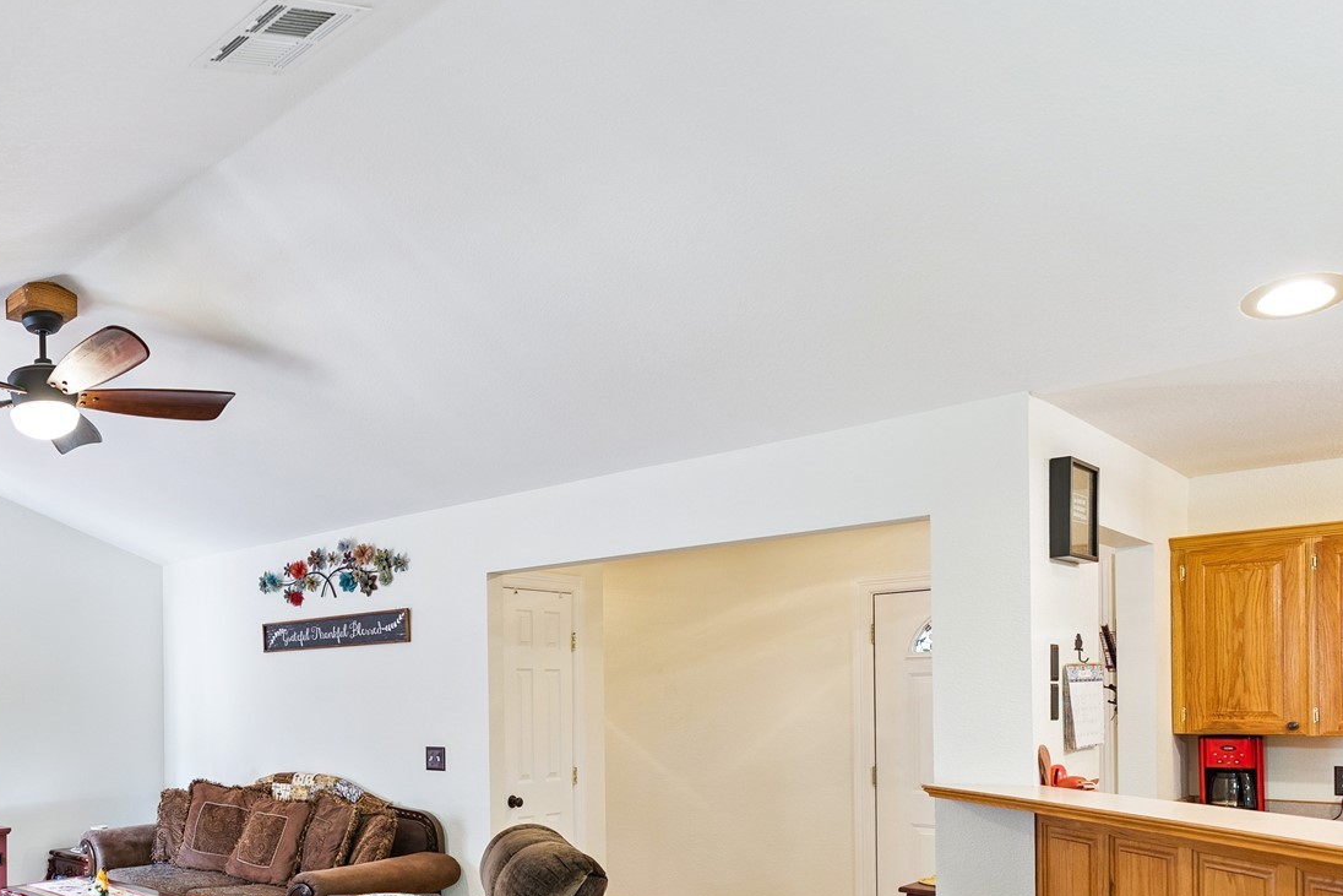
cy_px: 702
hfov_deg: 59.7
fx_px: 1019
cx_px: 210
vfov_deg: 45.4
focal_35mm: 27
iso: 400
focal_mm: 14.7
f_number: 2.8
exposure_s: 1/25
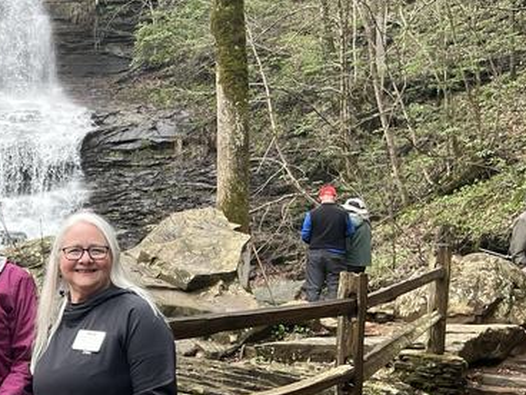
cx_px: -129
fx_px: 1003
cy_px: 292
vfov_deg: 22.1
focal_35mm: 66
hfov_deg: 25.8
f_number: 1.6
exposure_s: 1/380
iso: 50
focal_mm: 5.1
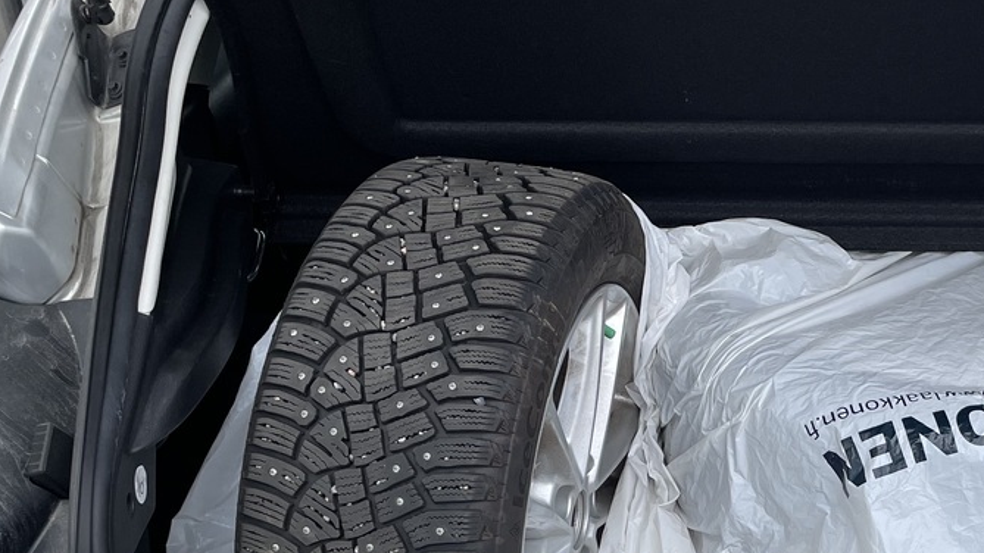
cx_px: 793
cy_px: 569
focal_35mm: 61
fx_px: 1591
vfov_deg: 19.1
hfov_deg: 33.3
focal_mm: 4.2
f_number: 1.6
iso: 32
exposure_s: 1/979
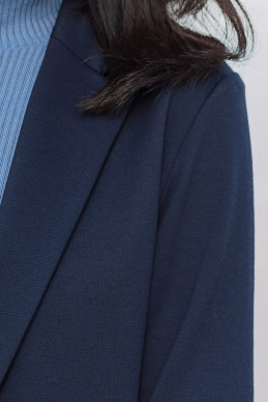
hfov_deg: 6.0
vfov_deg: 9.0
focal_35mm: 227
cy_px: -31
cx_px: -178
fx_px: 2532
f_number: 2.8
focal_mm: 55
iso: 100
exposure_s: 1/320
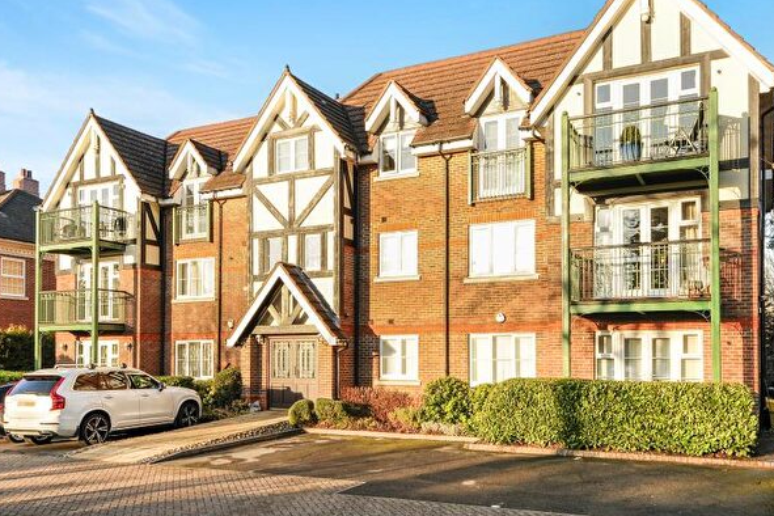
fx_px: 688
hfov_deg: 58.7
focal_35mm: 32
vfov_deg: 41.1
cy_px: 235
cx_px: 381
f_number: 8
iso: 250
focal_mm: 18
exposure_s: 1/100
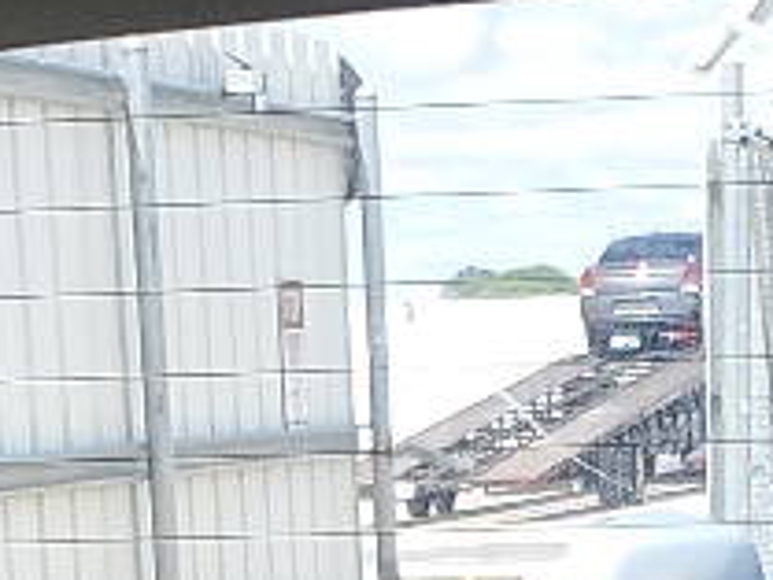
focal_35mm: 199
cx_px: 636
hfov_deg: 9.9
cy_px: 1991
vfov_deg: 6.5
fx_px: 4446
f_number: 1.5
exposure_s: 1/278
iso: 50
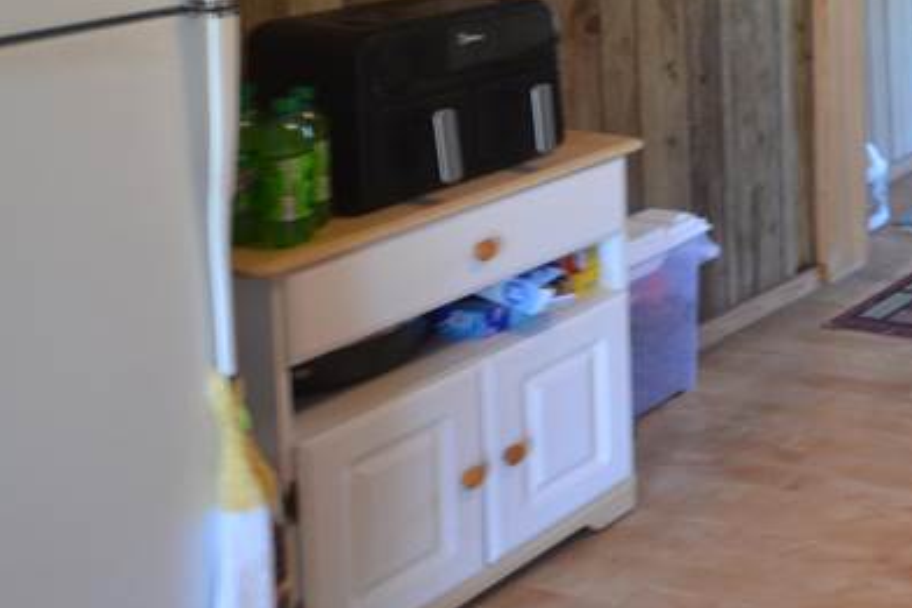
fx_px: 1241
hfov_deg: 27.1
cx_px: 1394
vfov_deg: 24.6
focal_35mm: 49
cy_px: -146
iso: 100
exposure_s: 1/6
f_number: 4
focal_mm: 10
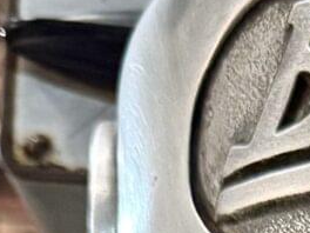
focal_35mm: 233
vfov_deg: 5.5
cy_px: 926
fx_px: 2087
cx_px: 703
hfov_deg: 8.0
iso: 200
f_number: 1.78
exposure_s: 1/50
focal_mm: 6.76
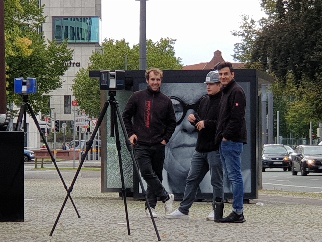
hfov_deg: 36.8
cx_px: 161
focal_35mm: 52
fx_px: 484
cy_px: 121
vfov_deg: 28.0
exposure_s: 1/450
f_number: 2.4
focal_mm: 6
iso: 100
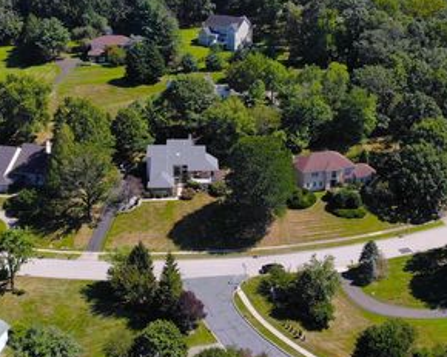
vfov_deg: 30.8
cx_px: 205
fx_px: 635
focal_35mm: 48
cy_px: 81
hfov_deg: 38.8
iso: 105
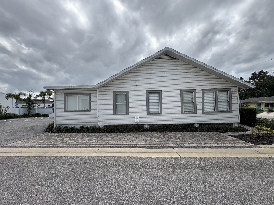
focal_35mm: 14
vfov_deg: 85.7
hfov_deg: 102.1
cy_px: 102
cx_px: 137
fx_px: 111
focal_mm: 2.22
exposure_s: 1/1299
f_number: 2.2
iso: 50
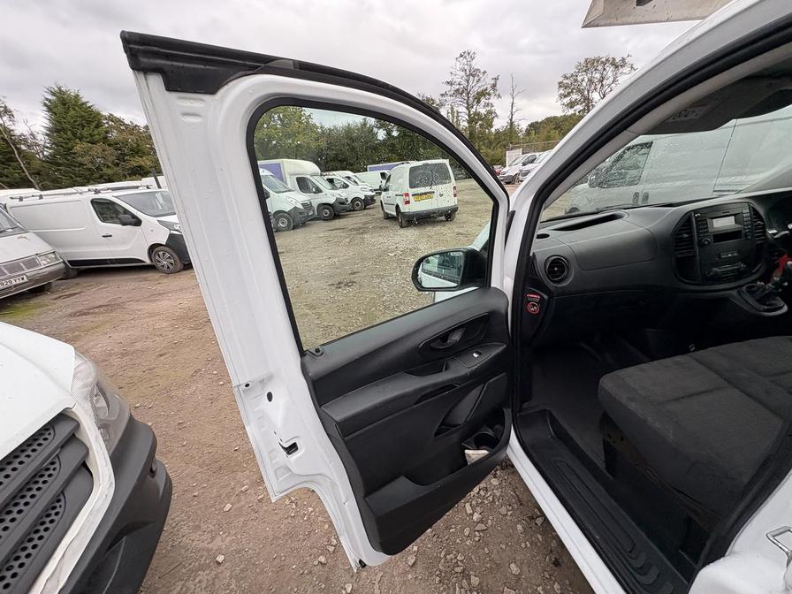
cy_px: 297
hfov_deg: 102.1
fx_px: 320
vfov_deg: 85.7
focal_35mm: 14
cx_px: 396
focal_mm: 2.22
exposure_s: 1/136
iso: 40
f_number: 2.2
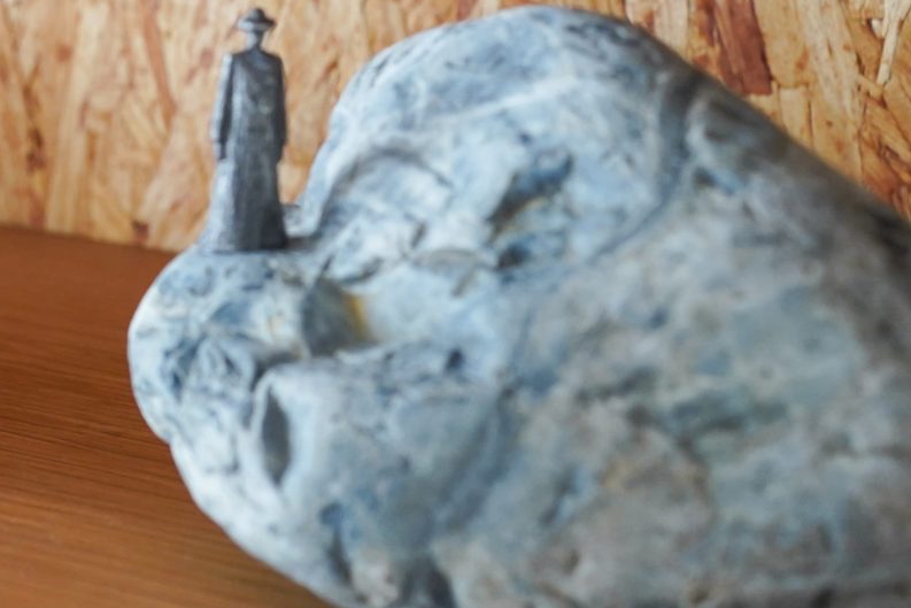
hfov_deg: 16.3
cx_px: -524
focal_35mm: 113
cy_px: 52
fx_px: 2860
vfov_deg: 12.0
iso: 1250
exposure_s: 1/40
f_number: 5.6
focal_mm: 35
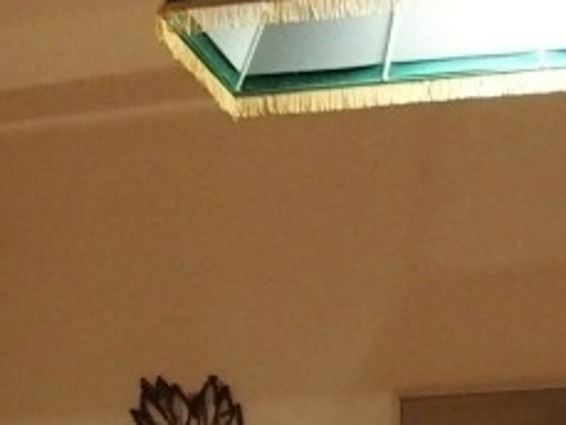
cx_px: 311
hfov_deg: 15.8
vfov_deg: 10.9
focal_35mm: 125
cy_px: 828
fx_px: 2045
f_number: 2.8
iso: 800
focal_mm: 6
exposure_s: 1/25
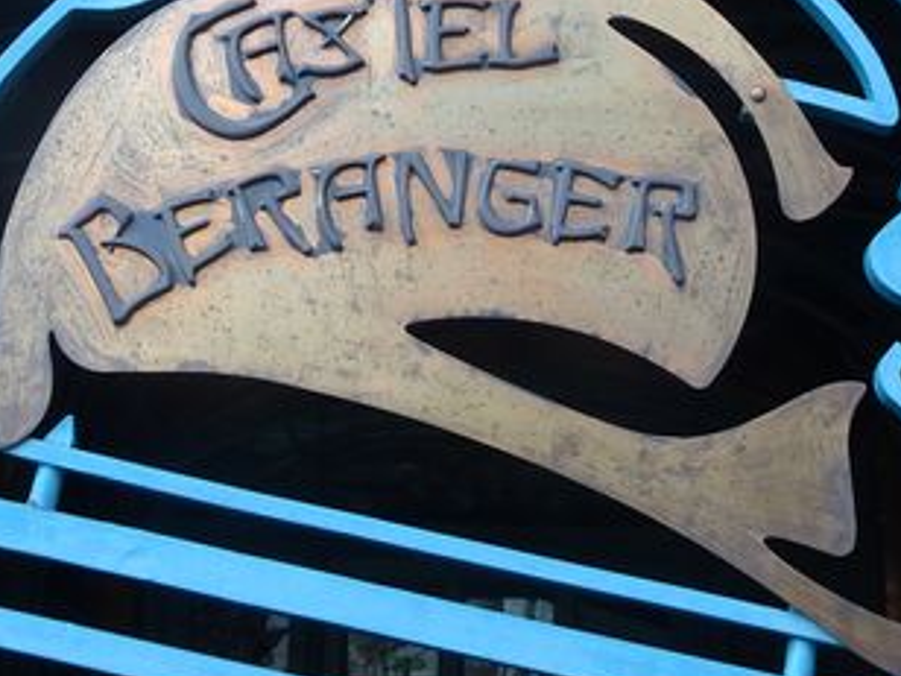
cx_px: 389
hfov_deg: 23.3
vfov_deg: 17.1
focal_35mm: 84
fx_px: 2186
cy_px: -16
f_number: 4
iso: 250
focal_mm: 6.37
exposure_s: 1/40
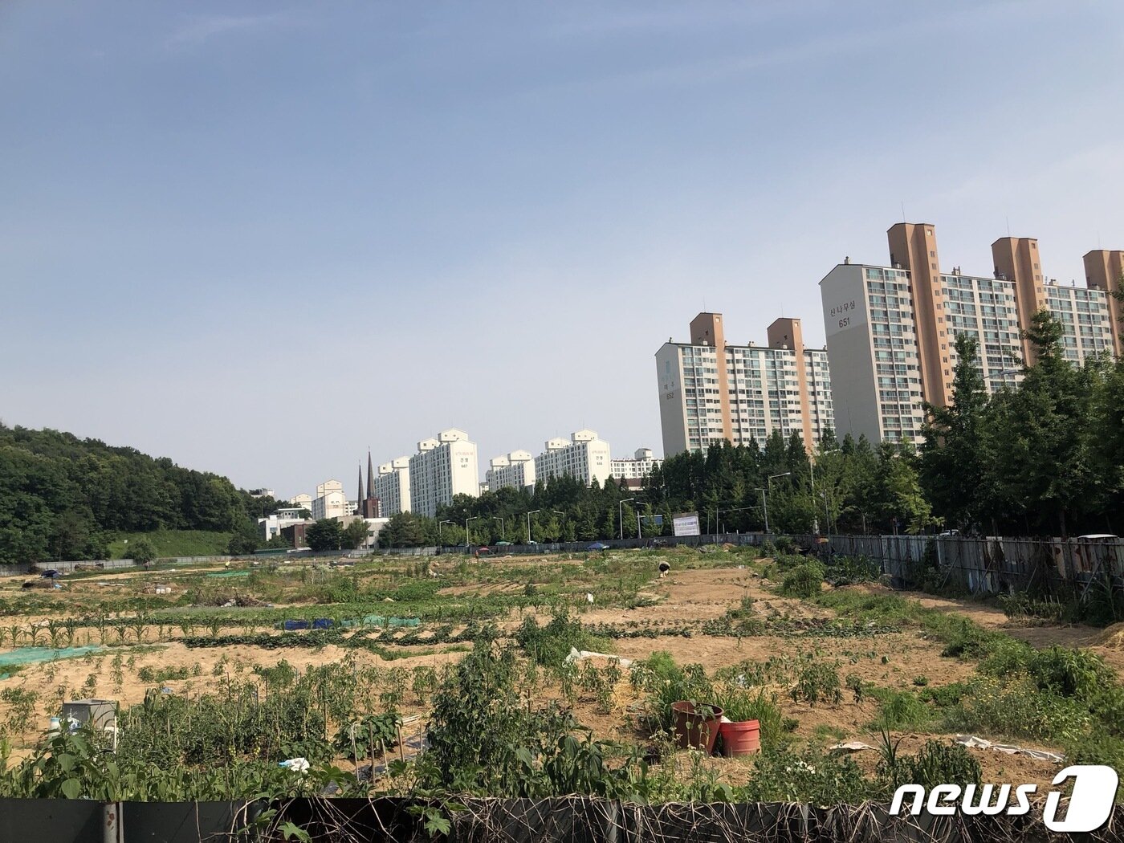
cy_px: 422
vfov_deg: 49.7
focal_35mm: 28
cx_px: 562
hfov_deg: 63.4
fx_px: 909
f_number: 1.8
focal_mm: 3.99
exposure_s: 1/2404
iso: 20
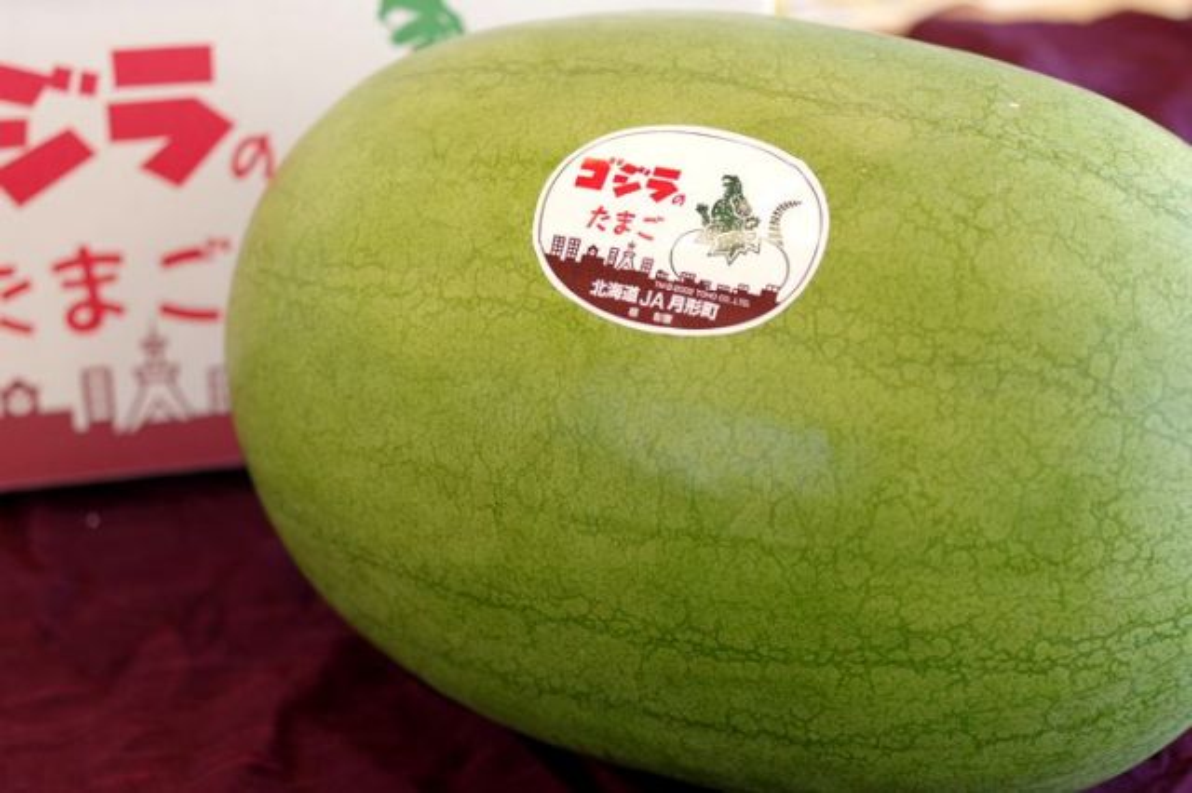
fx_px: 2482
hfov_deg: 27.0
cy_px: 396
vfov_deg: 18.2
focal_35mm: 75
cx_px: 596
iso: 400
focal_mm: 50
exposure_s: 1/100
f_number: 2.8
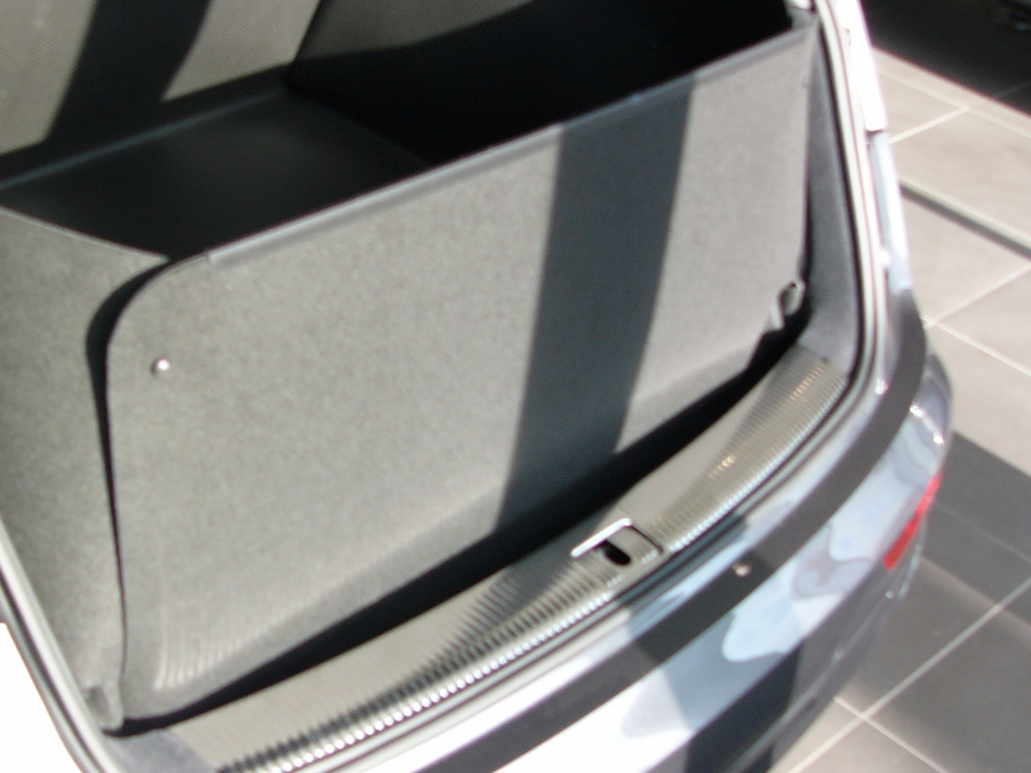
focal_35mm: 55
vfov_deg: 26.5
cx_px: 338
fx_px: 1638
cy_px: 434
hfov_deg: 34.6
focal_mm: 6
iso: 50
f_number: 2.8
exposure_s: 1/60
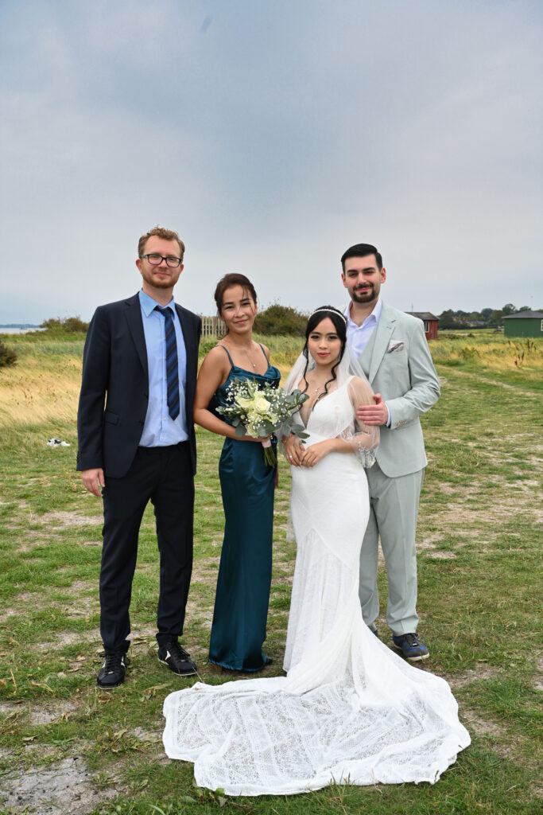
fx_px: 792
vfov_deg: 54.4
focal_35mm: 35
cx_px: 272
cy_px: 408
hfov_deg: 37.9
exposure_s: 1/200
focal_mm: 35
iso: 160
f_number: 8
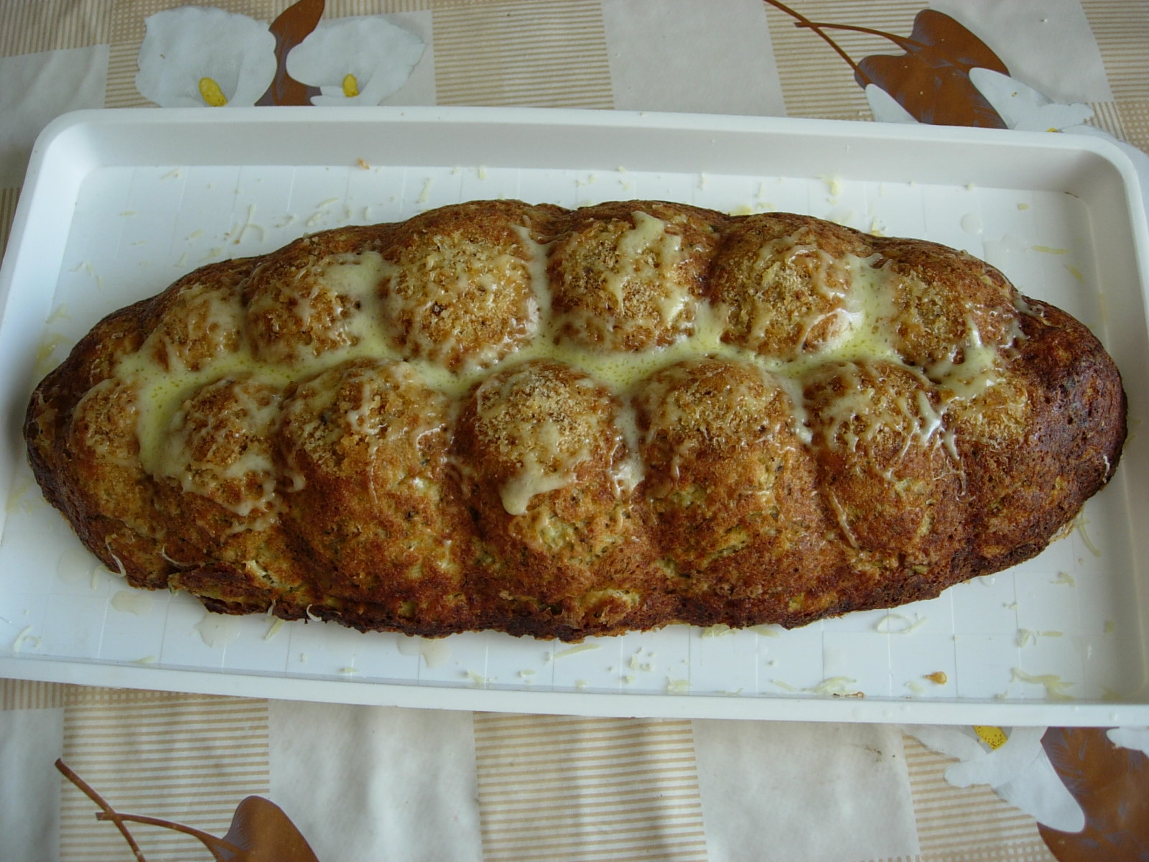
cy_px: 431
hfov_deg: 49.0
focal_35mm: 38
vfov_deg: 37.7
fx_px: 1261
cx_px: 574
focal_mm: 7.8
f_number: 2.8
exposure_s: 1/40.3
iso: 64
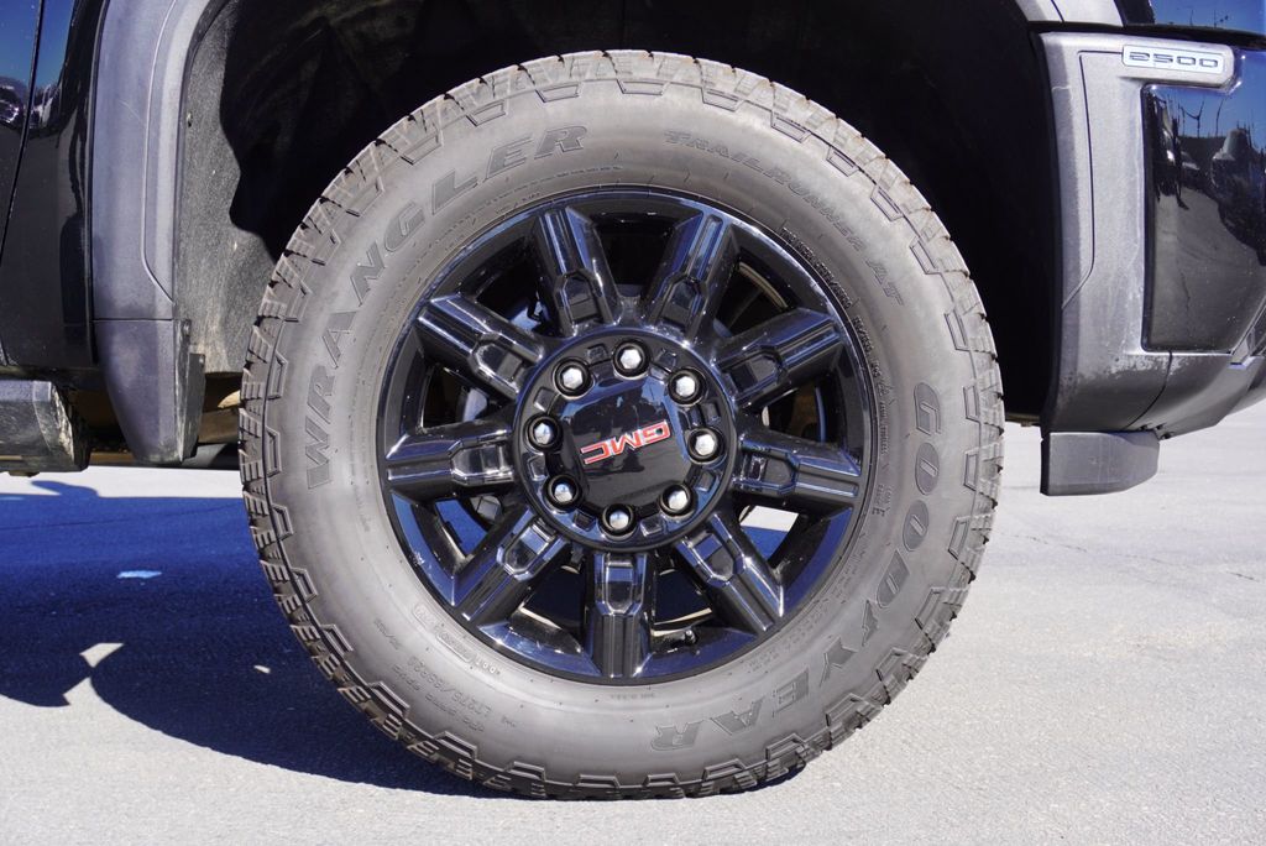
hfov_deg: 46.4
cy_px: 423
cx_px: 633
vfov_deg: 31.9
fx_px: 1478
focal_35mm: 42
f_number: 6.3
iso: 100
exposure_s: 1/80
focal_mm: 28
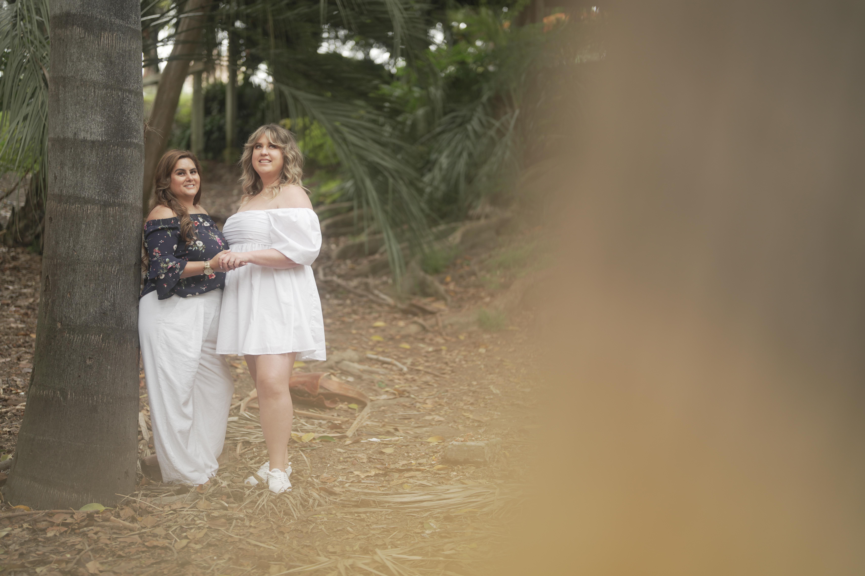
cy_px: 288
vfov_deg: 27.0
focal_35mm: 50
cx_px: 432
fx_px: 1201
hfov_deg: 39.6
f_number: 1.2
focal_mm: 50
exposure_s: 1/200
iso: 125
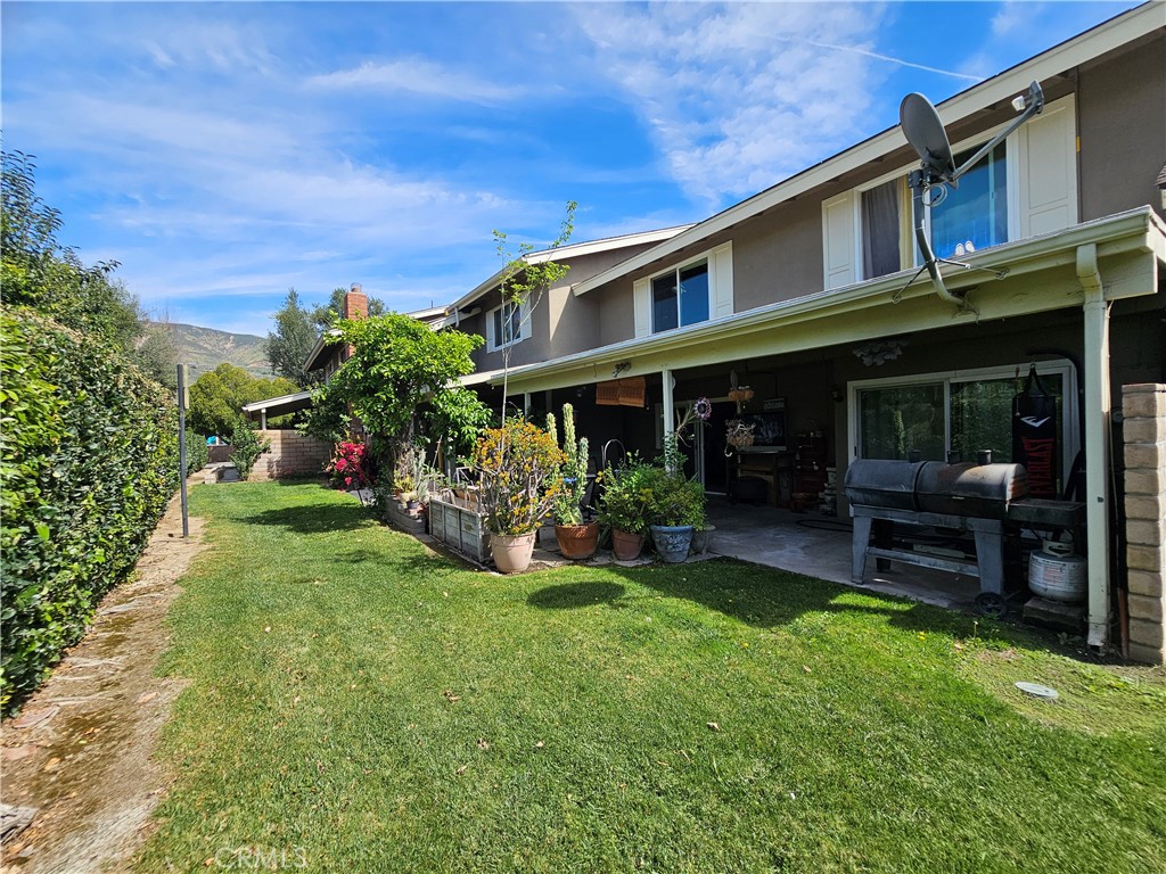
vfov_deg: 89.9
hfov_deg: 106.2
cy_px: 437
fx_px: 438
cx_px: 583
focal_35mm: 13
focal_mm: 2.2
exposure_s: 1/1297
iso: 50
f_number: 2.2
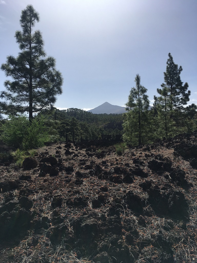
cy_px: 132
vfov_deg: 61.7
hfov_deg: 48.2
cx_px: 98
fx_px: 220
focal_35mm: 29
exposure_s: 1/3344
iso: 25
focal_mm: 4.15
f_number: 2.2
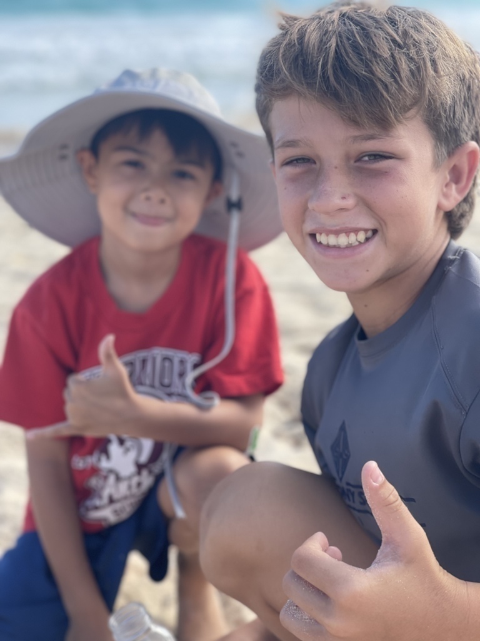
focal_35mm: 64
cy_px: 320
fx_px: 1183
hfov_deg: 22.9
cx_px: 240
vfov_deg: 30.3
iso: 32
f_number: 2.2
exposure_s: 1/344
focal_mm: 7.5
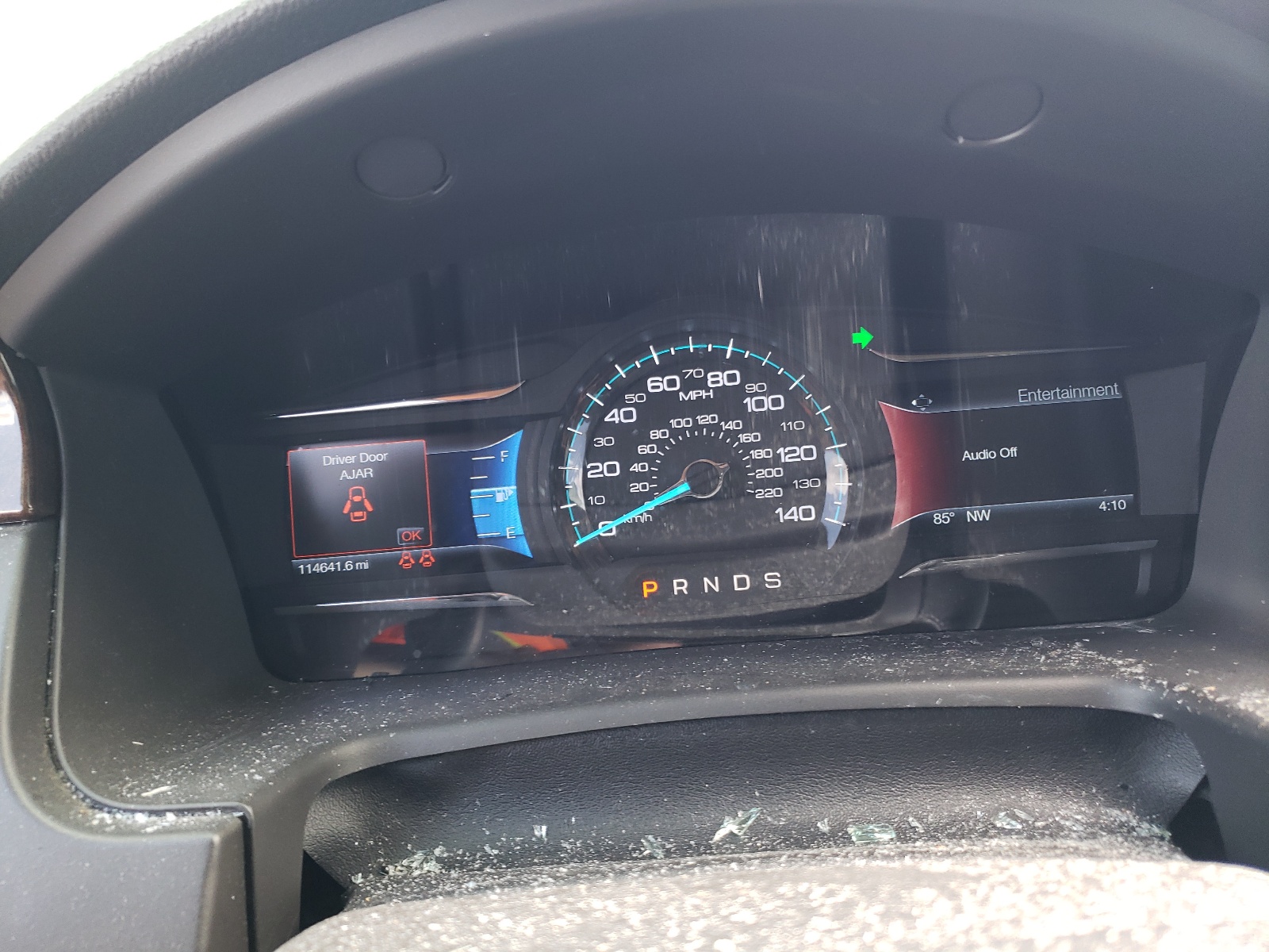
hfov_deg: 67.3
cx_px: 634
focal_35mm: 26
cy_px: 476
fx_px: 953
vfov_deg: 53.1
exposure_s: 1/60.2
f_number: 1.5
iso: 65
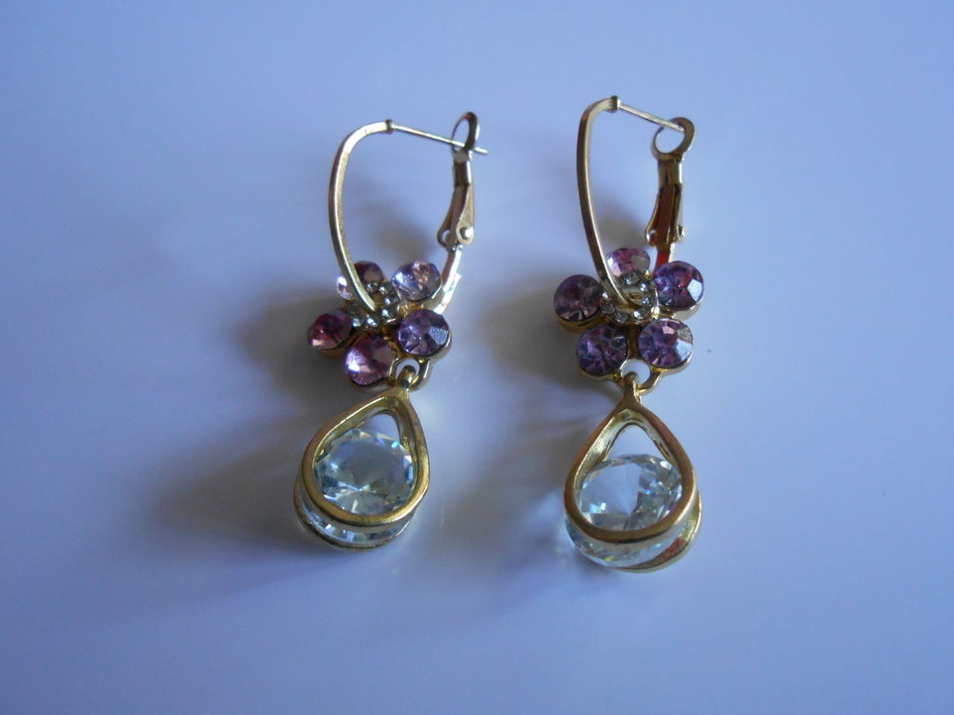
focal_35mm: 27
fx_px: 744
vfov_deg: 51.3
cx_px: 491
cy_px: 359
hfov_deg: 65.3
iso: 320
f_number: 3.5
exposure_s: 1/30
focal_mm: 4.6
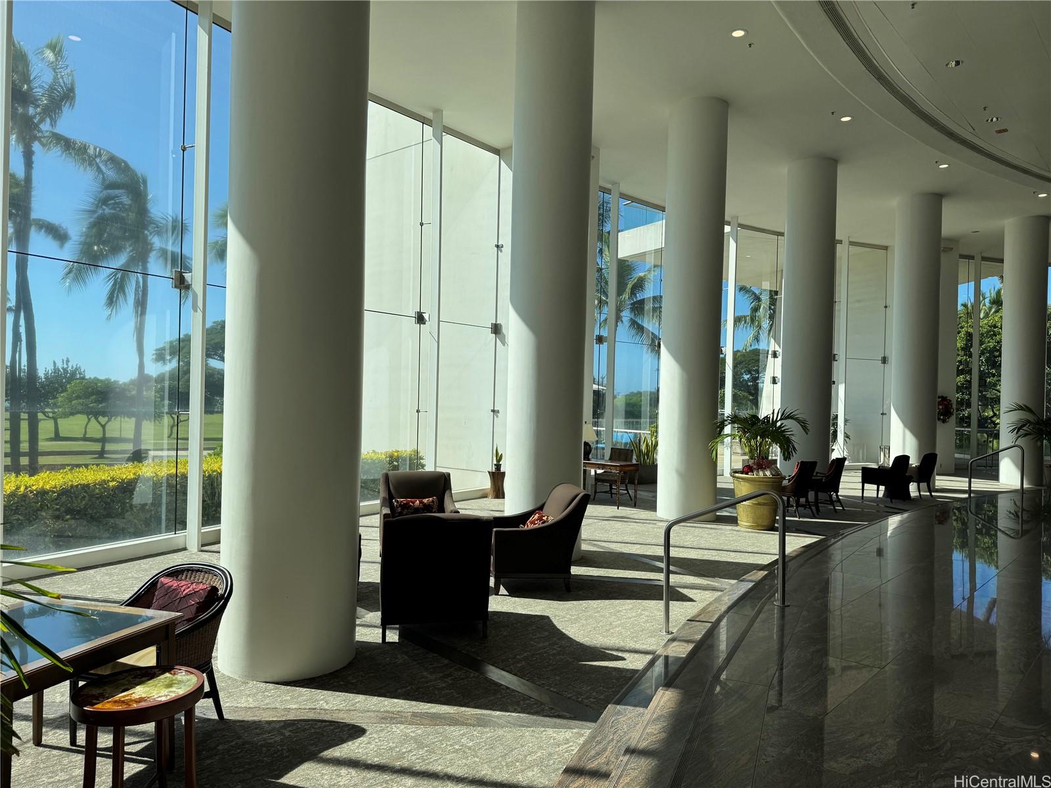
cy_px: 394
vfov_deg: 56.8
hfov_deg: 71.6
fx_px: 729
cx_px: 526
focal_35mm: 24
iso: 80
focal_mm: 6.76
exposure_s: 1/2331
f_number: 1.78
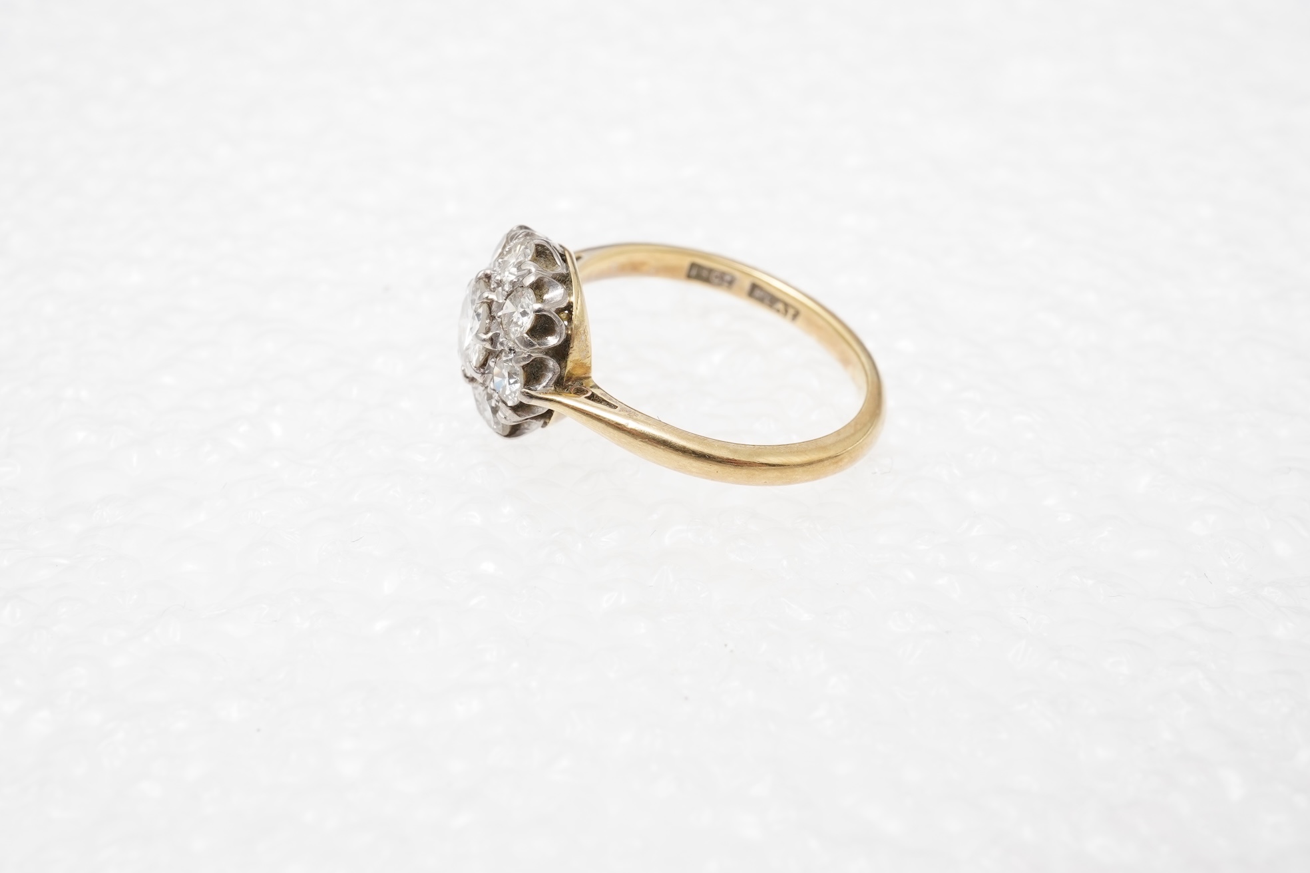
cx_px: 655
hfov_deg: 43.6
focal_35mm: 45
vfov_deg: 29.9
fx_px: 1637
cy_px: 436
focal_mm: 30
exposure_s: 1/125
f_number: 22
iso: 400
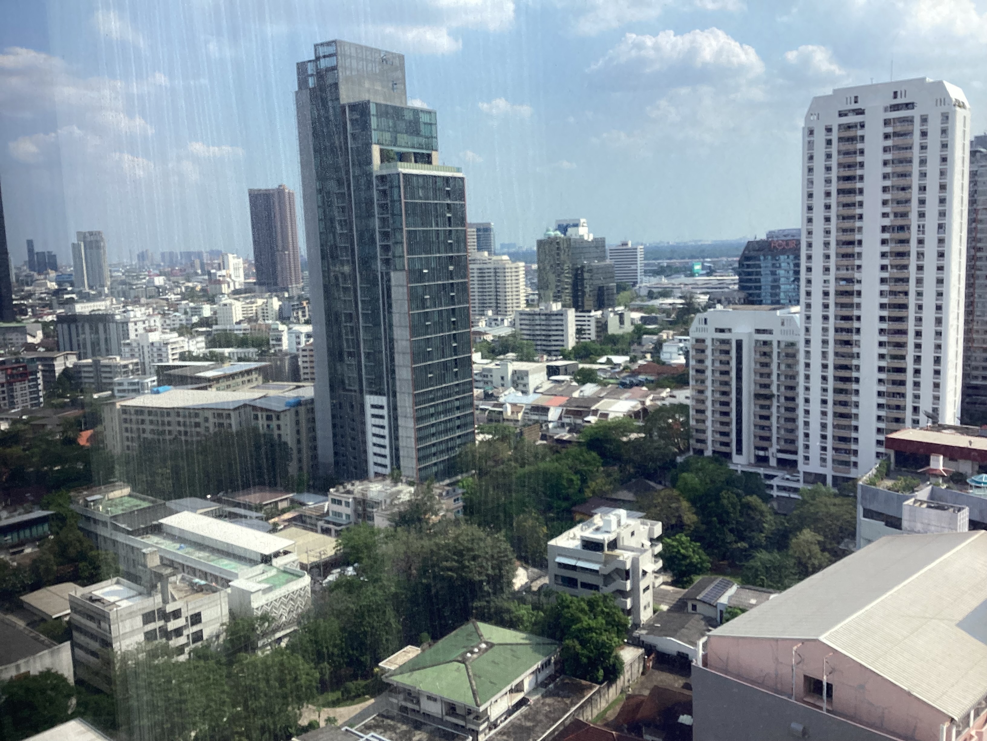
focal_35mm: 31
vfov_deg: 45.4
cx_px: 494
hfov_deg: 58.4
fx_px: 884
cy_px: 370
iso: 25
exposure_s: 1/458
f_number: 2.4
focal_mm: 3.3
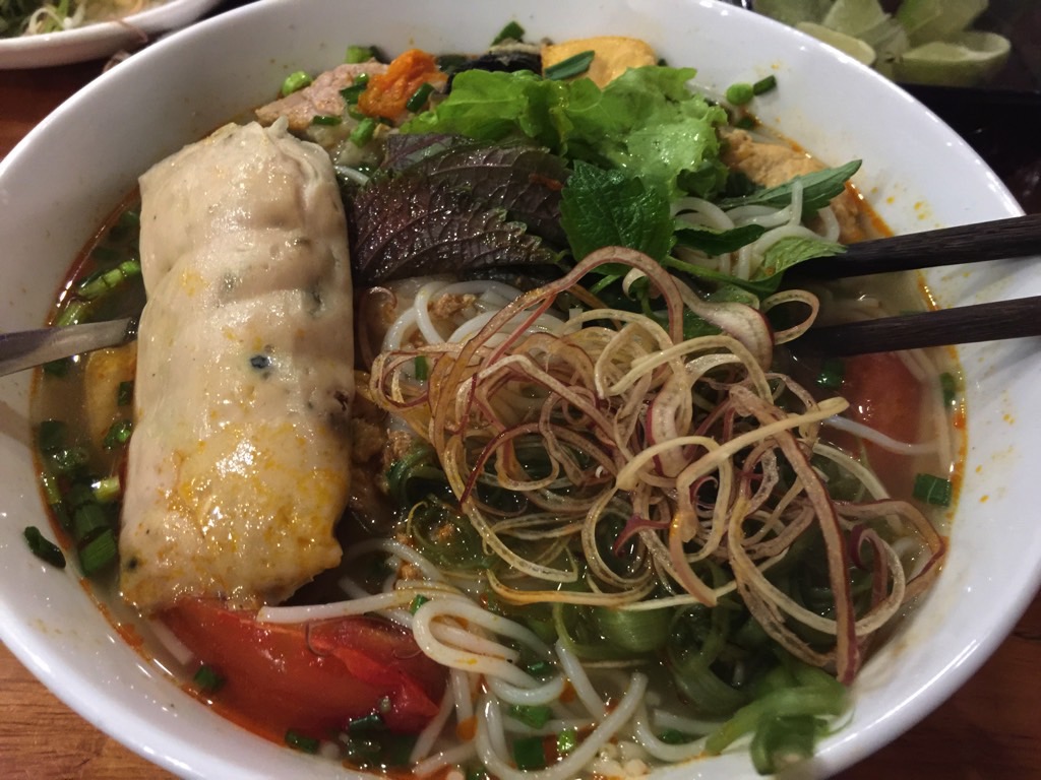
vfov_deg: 48.2
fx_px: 872
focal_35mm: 29
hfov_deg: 61.7
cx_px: 520
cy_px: 390
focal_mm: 4.15
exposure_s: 1/8
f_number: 2.2
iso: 160
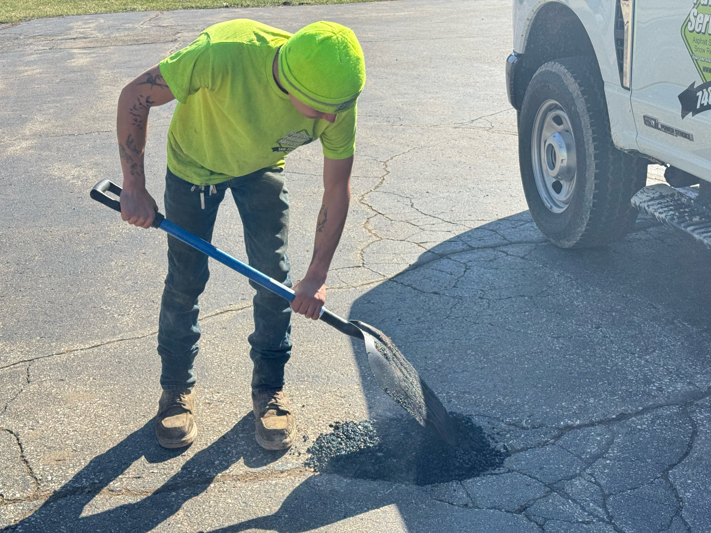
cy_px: 266
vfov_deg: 30.3
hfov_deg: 39.7
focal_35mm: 48
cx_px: 356
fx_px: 986
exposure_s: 1/1597
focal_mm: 6.76
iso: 64
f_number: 1.78
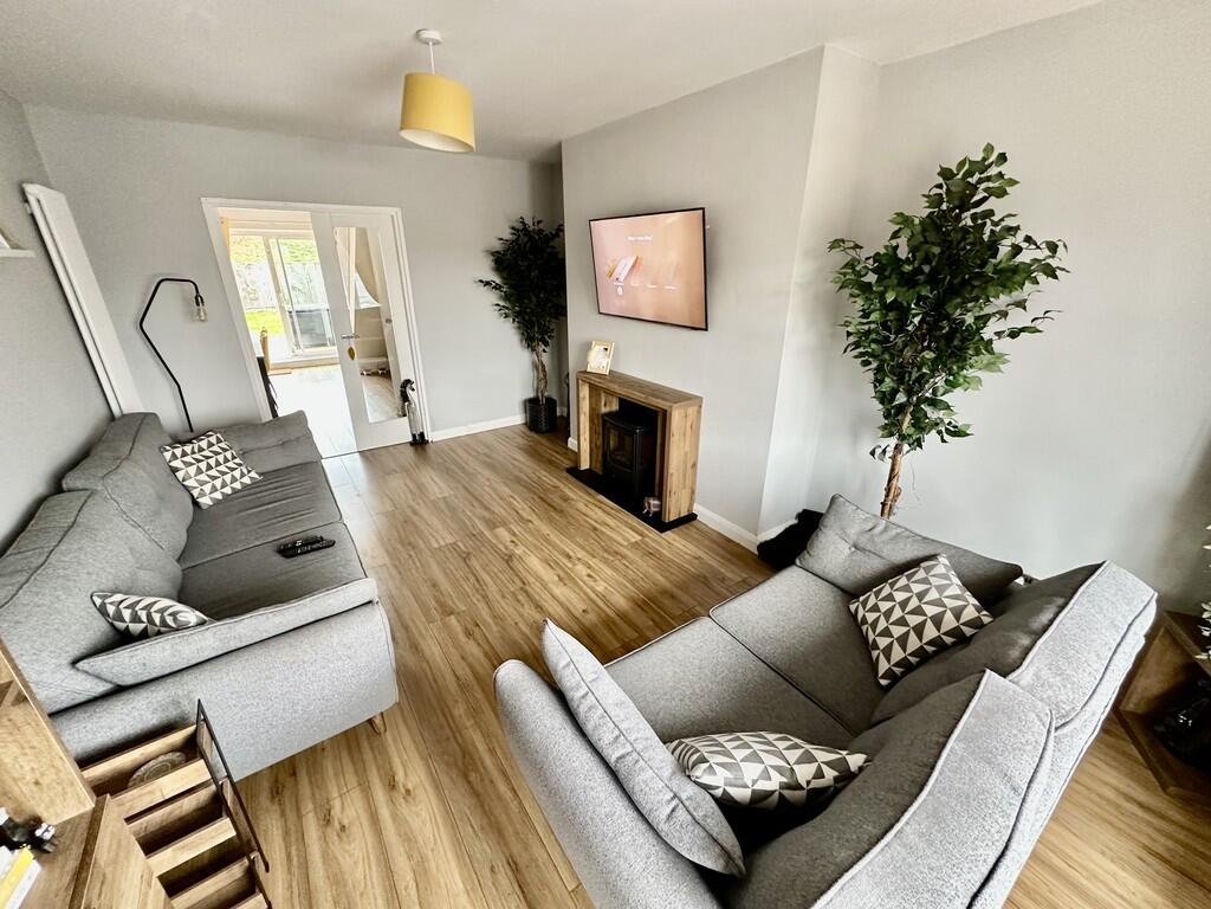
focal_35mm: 14
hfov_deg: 102.1
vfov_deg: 85.7
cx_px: 606
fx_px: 490
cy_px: 454
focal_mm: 2.22
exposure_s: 1/99
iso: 320
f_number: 2.2
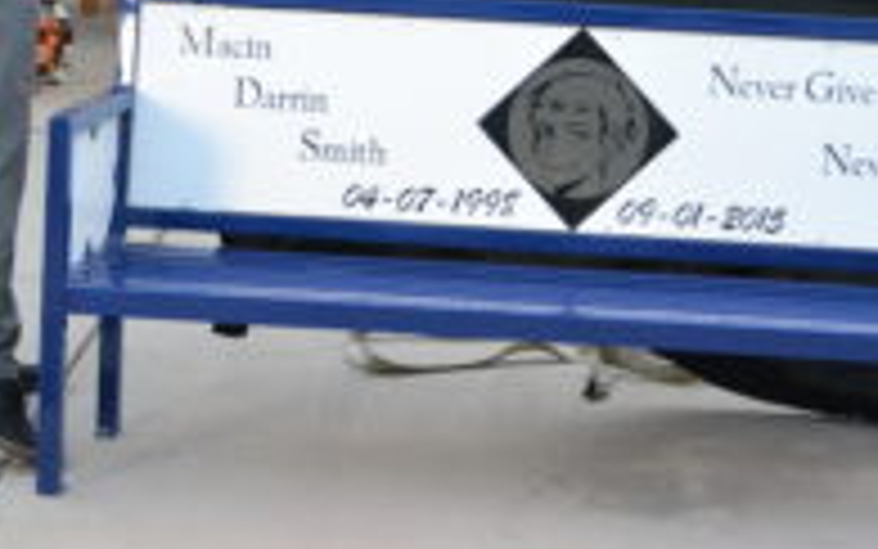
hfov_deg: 18.3
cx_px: 635
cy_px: -9
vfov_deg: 11.5
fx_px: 2705
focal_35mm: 113
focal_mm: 32
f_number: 4.8
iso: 2500
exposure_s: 1/500
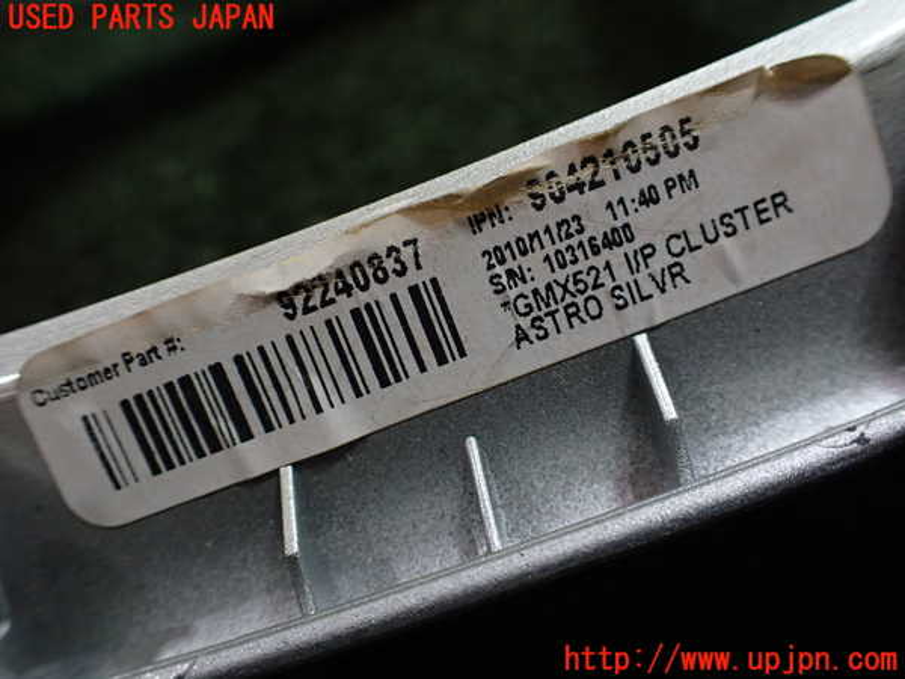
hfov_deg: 60.0
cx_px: 452
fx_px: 784
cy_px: 340
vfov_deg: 46.8
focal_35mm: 30
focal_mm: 5.4
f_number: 2.3
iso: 400
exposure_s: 1/125
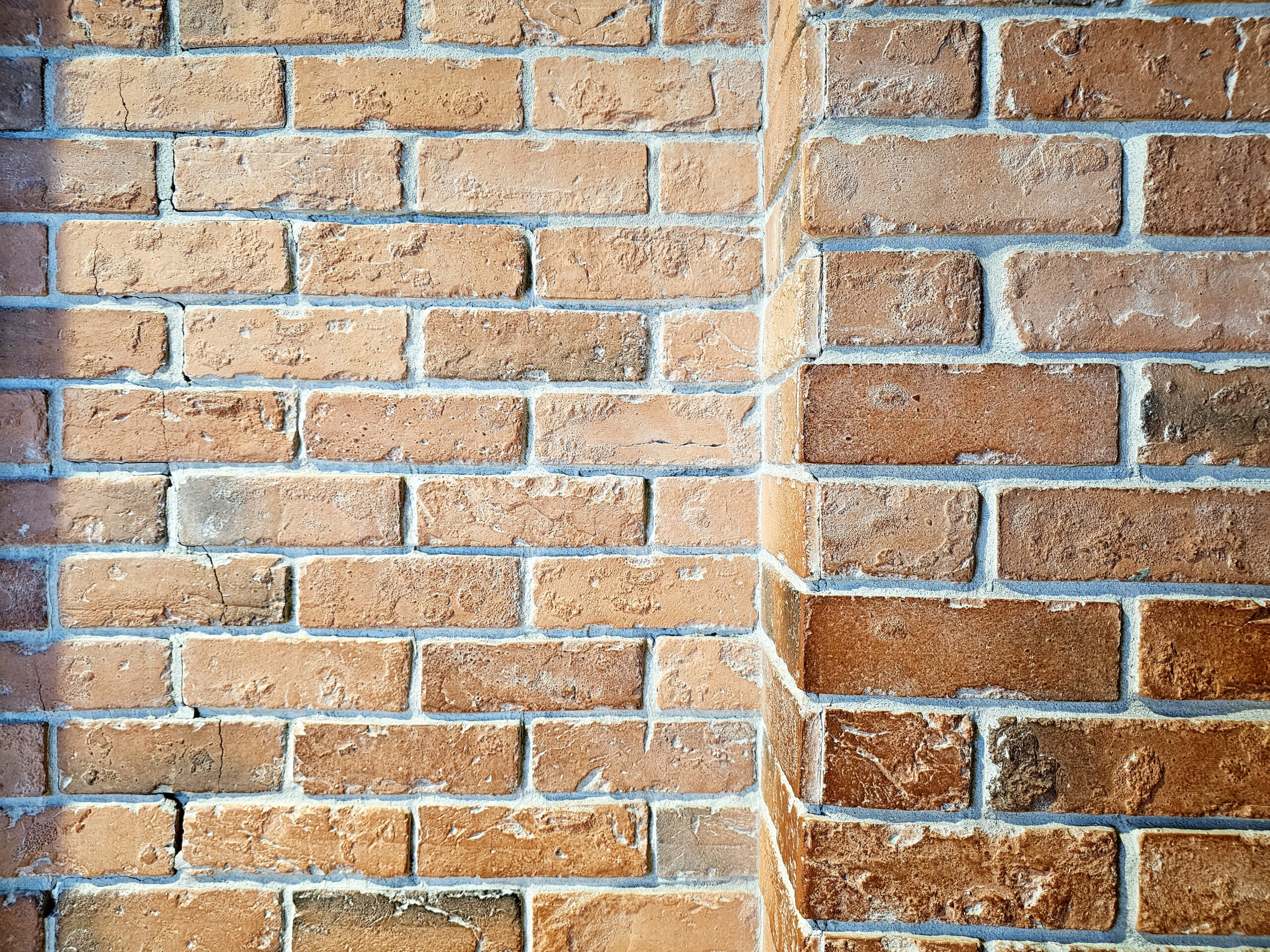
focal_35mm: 23
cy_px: 476
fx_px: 844
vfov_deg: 58.9
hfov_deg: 73.9
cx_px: 635
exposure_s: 1/50
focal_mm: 6.3
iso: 640
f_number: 1.7
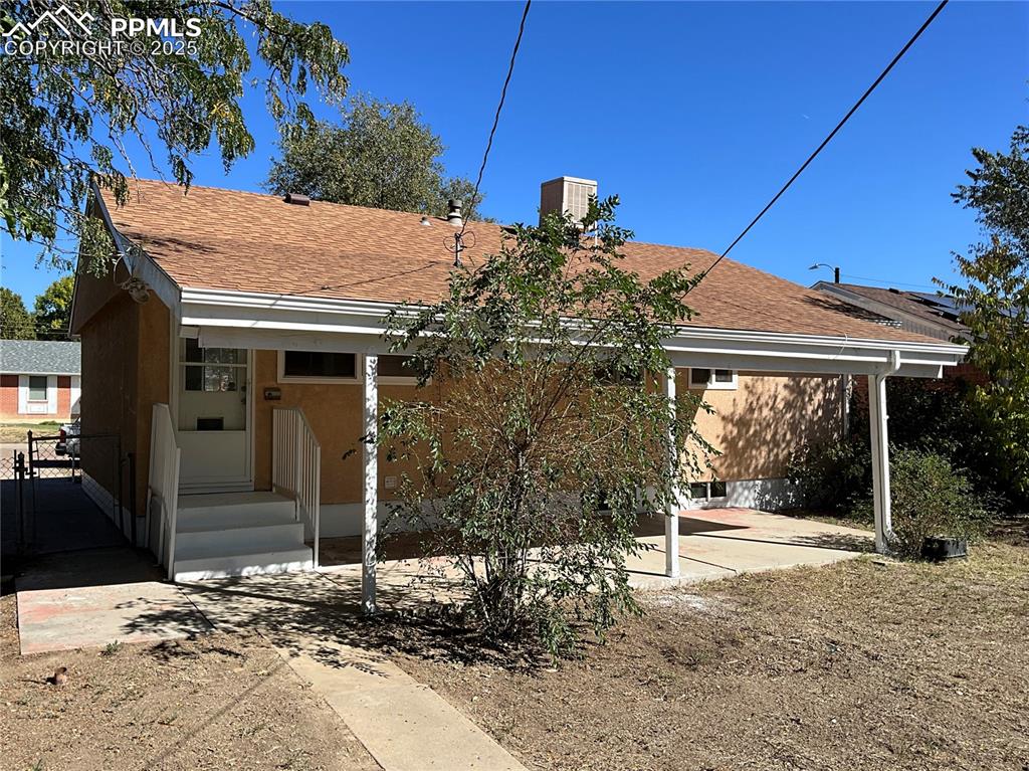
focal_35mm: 29
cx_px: 514
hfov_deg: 61.7
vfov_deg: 48.2
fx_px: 862
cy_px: 386
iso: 25
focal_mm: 3
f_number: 1.8
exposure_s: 1/1730
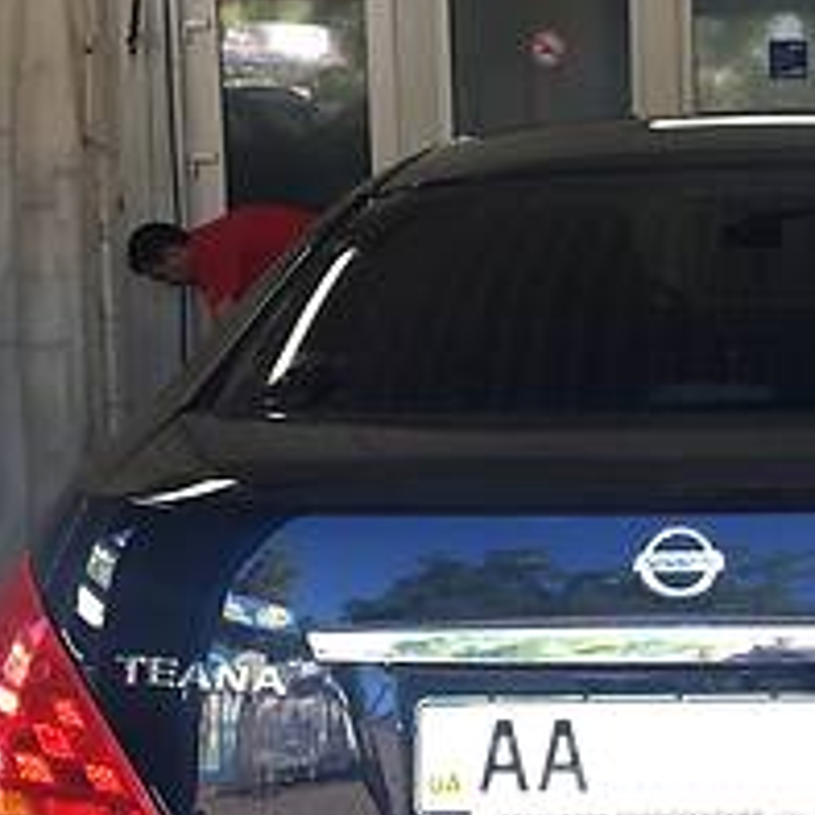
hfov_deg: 21.6
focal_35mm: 78
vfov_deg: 22.2
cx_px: 753
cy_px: 368
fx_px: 2078
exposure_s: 1/42
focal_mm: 4.2
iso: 25
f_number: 2.2
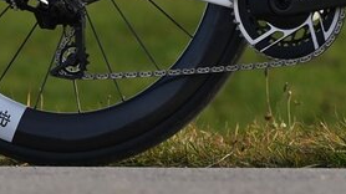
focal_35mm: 490
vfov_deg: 2.5
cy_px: -200
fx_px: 4493
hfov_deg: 4.4
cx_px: 419
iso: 100
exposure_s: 1/320
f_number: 4.5
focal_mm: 130
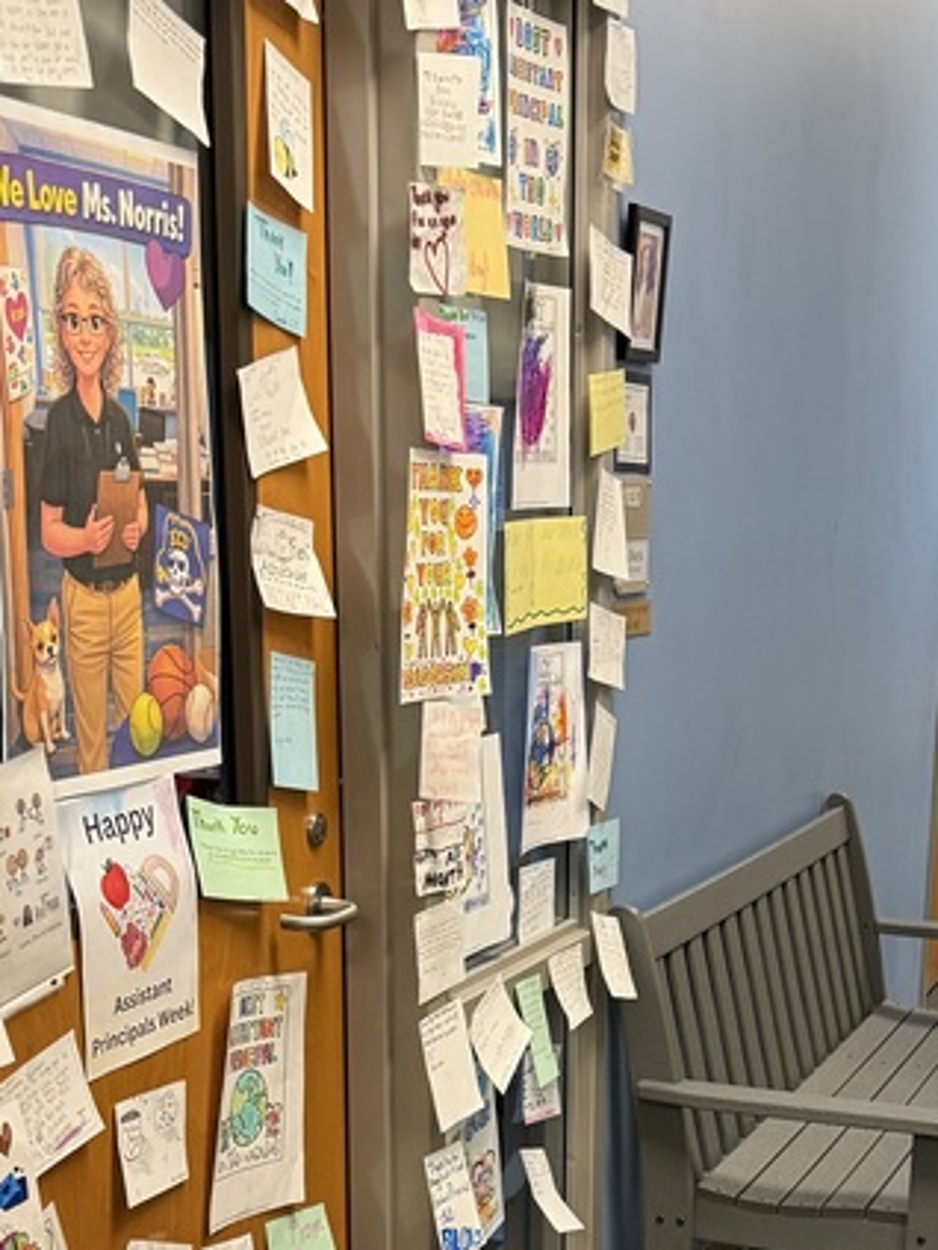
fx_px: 2096
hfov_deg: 24.9
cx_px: 714
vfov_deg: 31.9
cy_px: 1082
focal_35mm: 58
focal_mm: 6.76
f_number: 1.78
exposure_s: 1/60
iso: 200
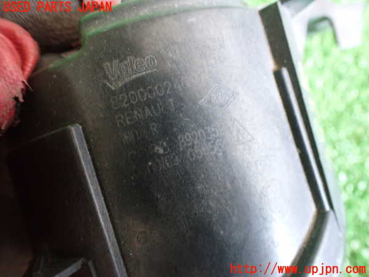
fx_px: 320
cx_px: 184
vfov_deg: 46.8
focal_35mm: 30
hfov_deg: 60.0
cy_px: 138
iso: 800
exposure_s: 1/30
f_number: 2.3
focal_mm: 5.4
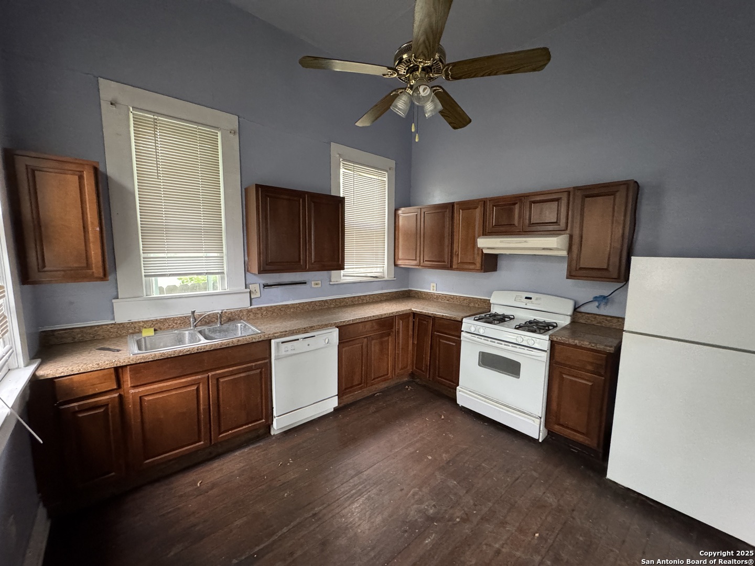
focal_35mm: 14
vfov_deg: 85.7
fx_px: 305
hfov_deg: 102.1
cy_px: 283
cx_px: 378
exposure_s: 1/60
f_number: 2.2
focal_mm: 2.22
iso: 800
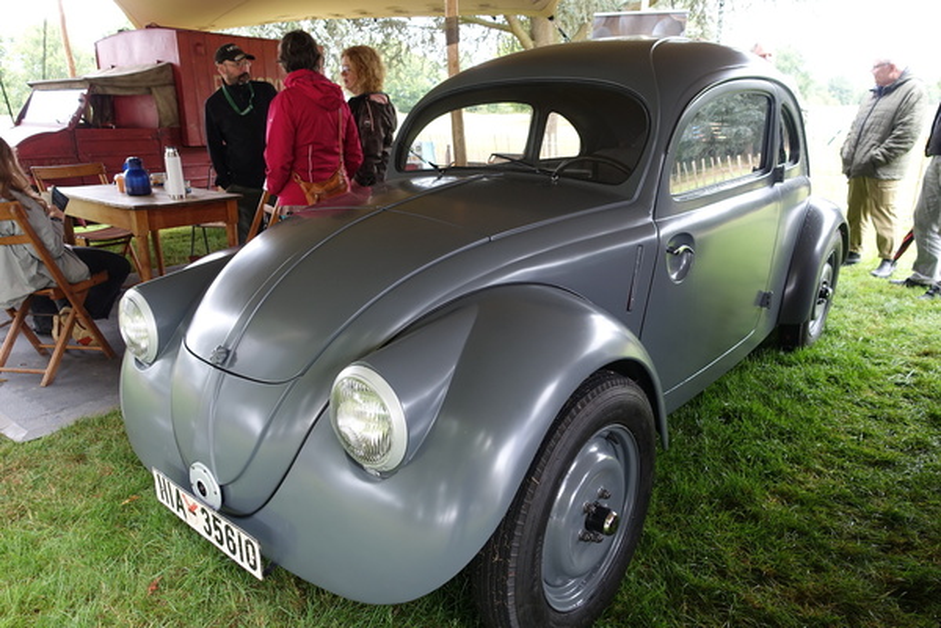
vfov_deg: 53.1
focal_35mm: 24
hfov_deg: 73.7
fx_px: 627
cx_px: 470
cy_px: 314
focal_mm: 8.8
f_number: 2.8
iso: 125
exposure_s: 1/50
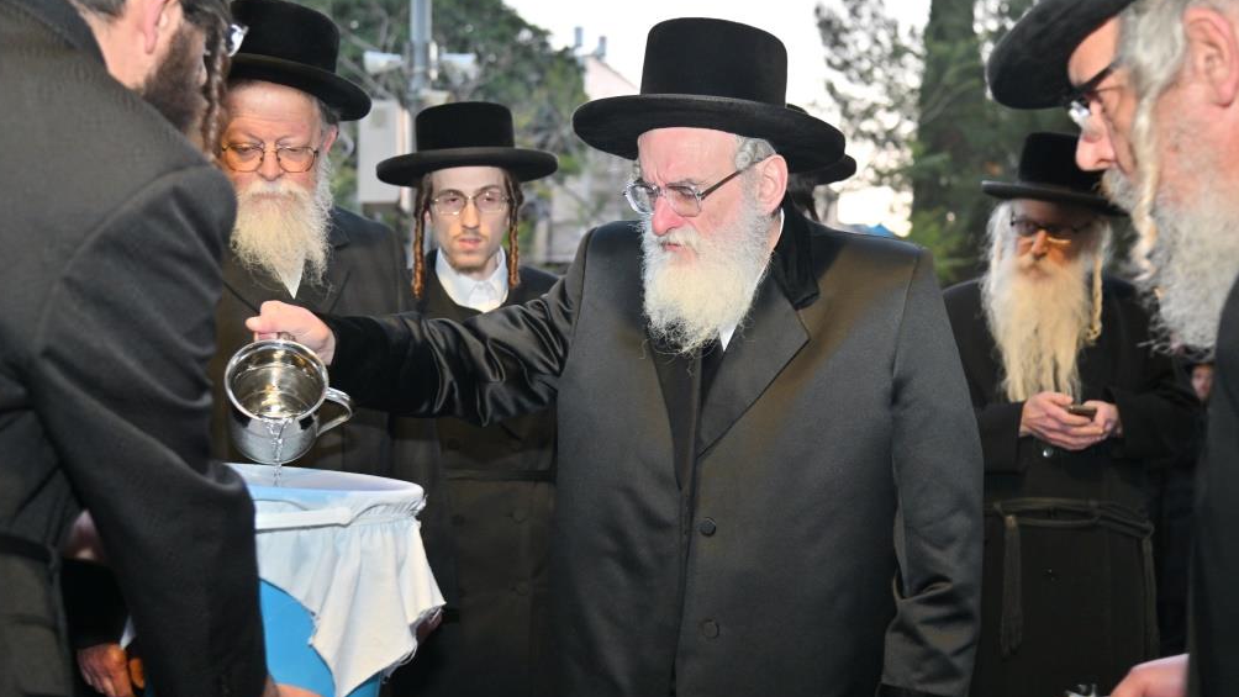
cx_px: 617
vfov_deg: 25.4
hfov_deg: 43.7
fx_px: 1544
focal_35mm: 47
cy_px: 366
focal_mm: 44
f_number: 4
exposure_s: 1/200
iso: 1000
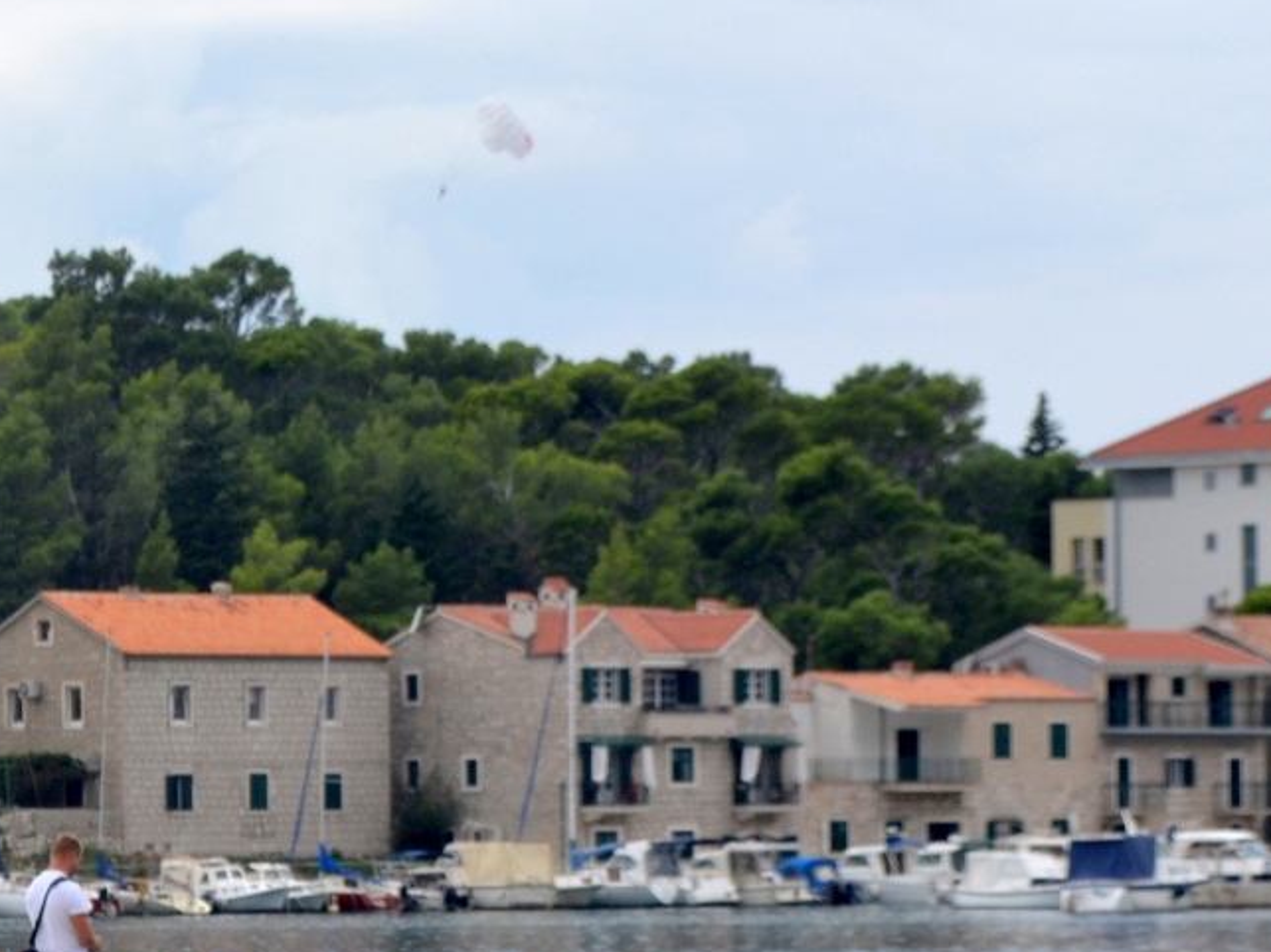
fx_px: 8347
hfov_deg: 8.6
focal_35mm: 227
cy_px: 740
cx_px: -203
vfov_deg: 6.5
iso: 100
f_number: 7.1
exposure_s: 1/200
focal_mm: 55
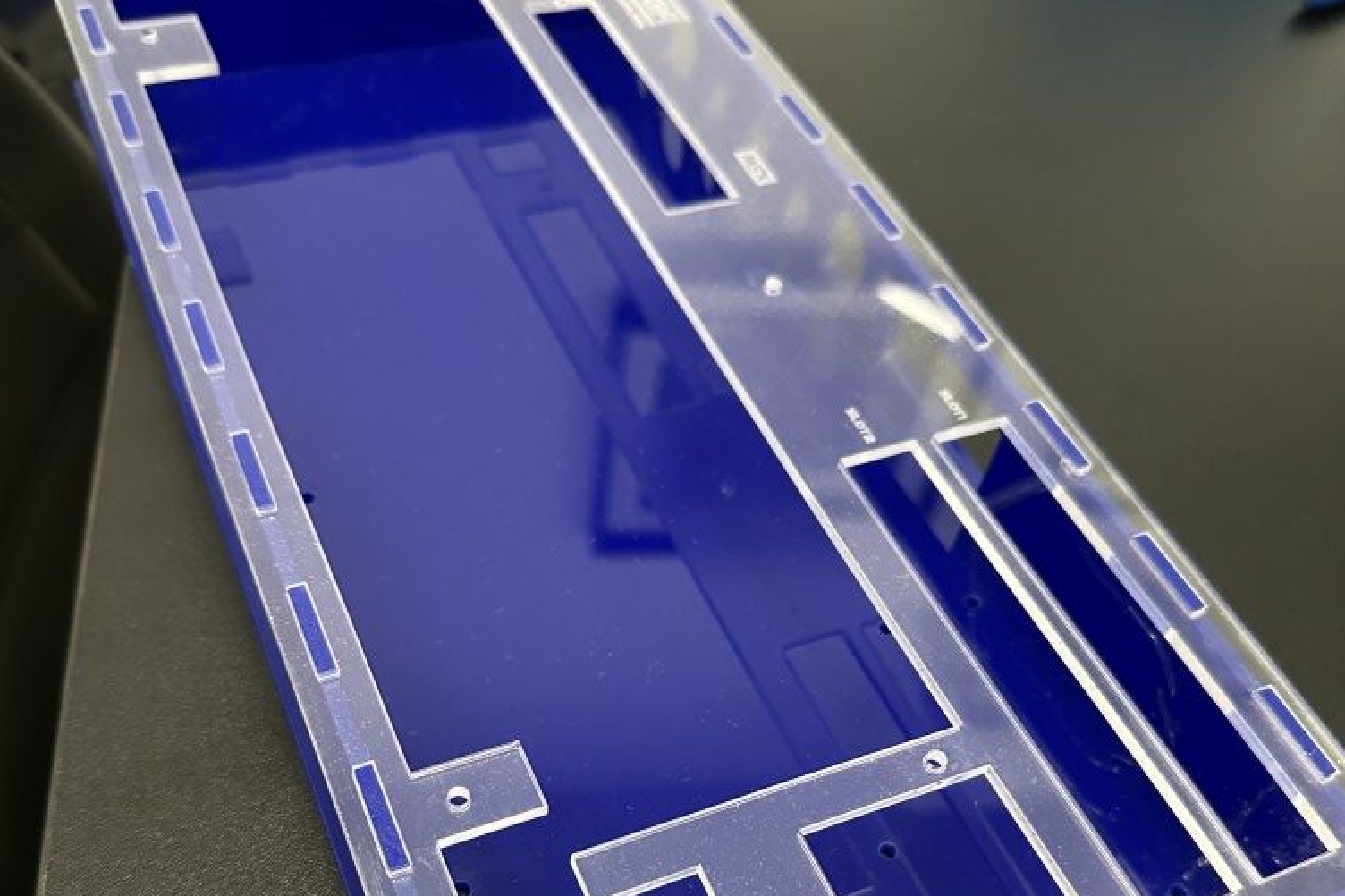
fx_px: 1270
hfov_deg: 55.8
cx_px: 664
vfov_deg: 37.8
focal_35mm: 34
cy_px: 687
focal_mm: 6.86
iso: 640
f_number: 1.78
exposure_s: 1/60
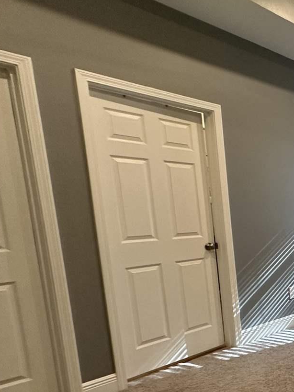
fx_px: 396
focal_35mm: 35
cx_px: 485
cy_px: 264
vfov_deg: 51.6
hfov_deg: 25.0
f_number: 2.2
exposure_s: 1/60
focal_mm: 2.22
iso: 200
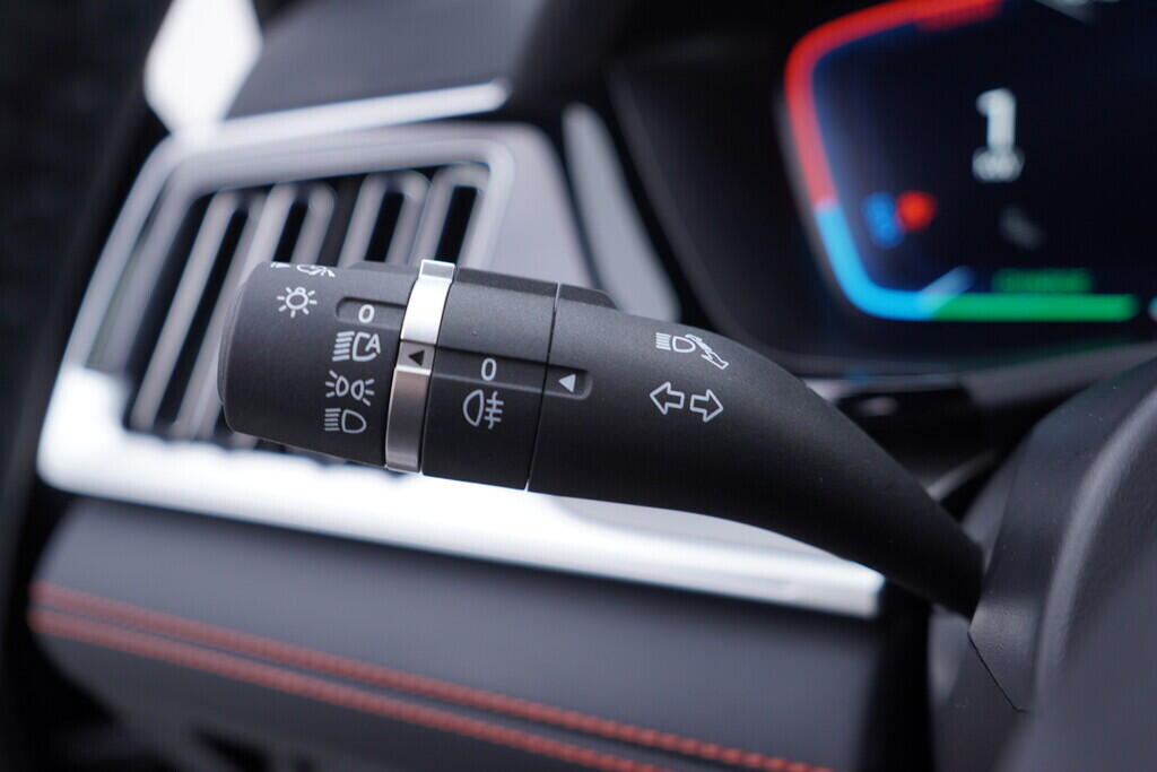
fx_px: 1157
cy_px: 386
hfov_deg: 53.1
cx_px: 578
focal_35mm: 36
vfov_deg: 36.9
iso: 125
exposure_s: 1/50
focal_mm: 24
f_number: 3.2
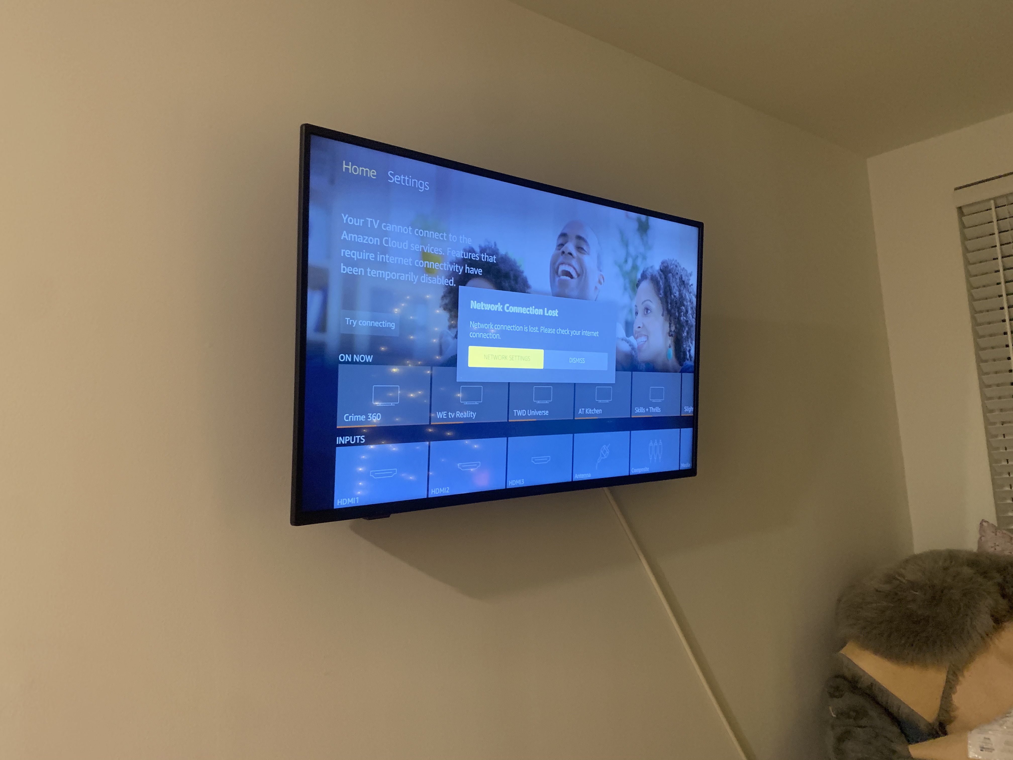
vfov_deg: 53.1
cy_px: 380
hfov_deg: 67.3
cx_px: 506
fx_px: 761
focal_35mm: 26
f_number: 1.8
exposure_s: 1/30
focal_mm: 4.25
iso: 500
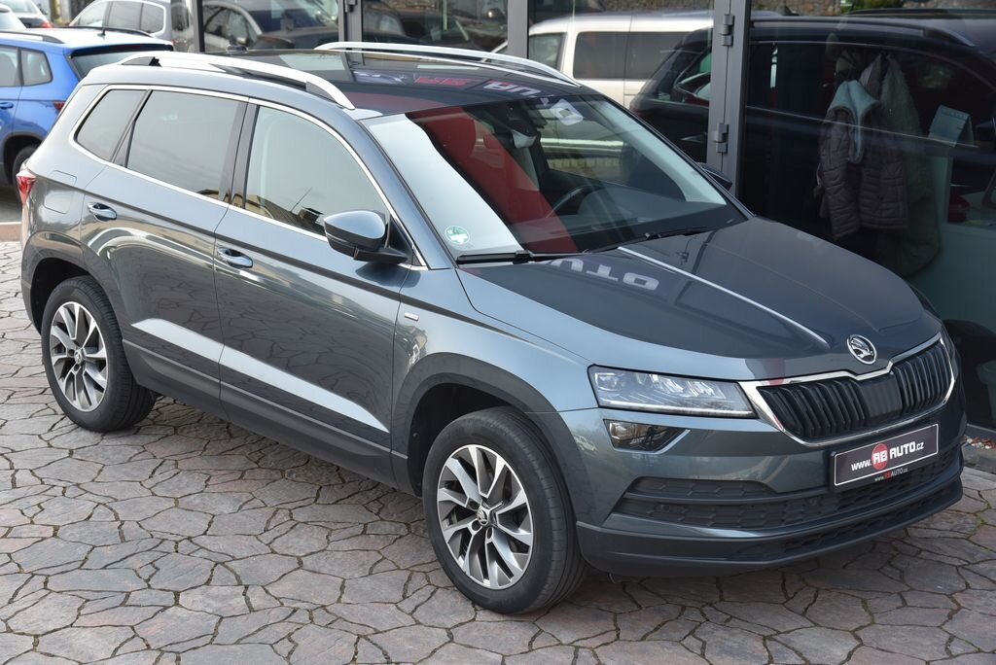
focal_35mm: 65
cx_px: 498
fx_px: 1799
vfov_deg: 20.9
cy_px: 332
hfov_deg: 30.9
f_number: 6.3
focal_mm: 65
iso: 500
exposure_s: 1/160
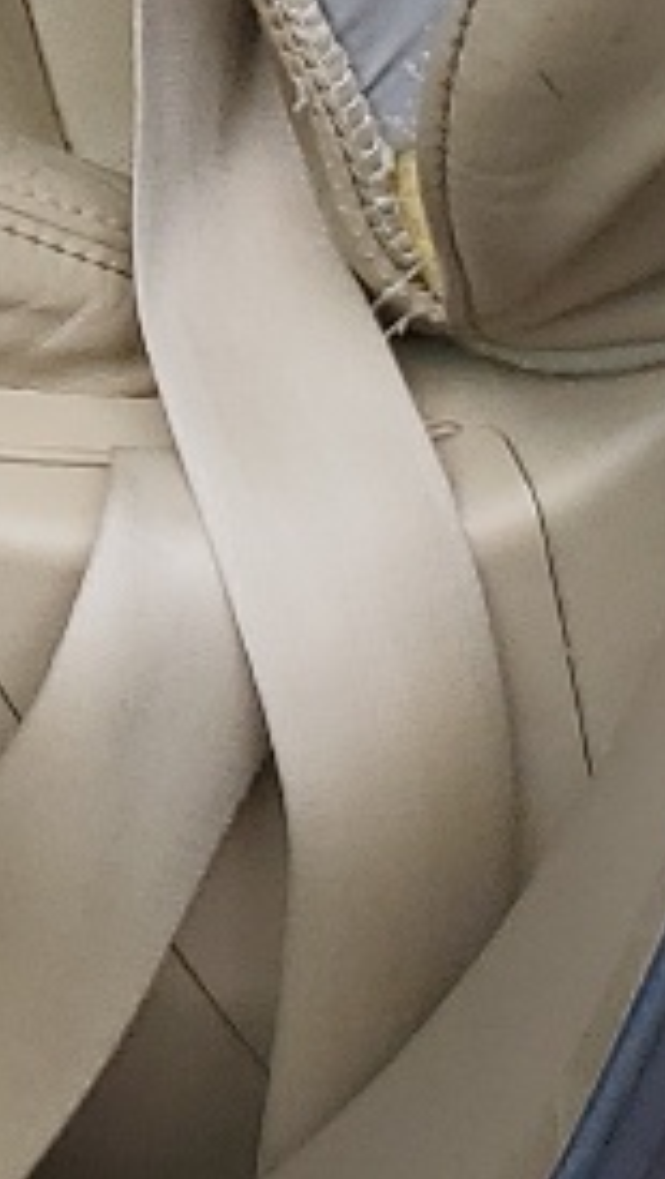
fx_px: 5164
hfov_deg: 6.9
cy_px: -1385
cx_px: -995
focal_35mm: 165
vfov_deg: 11.4
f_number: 1.5
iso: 50
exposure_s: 1/625
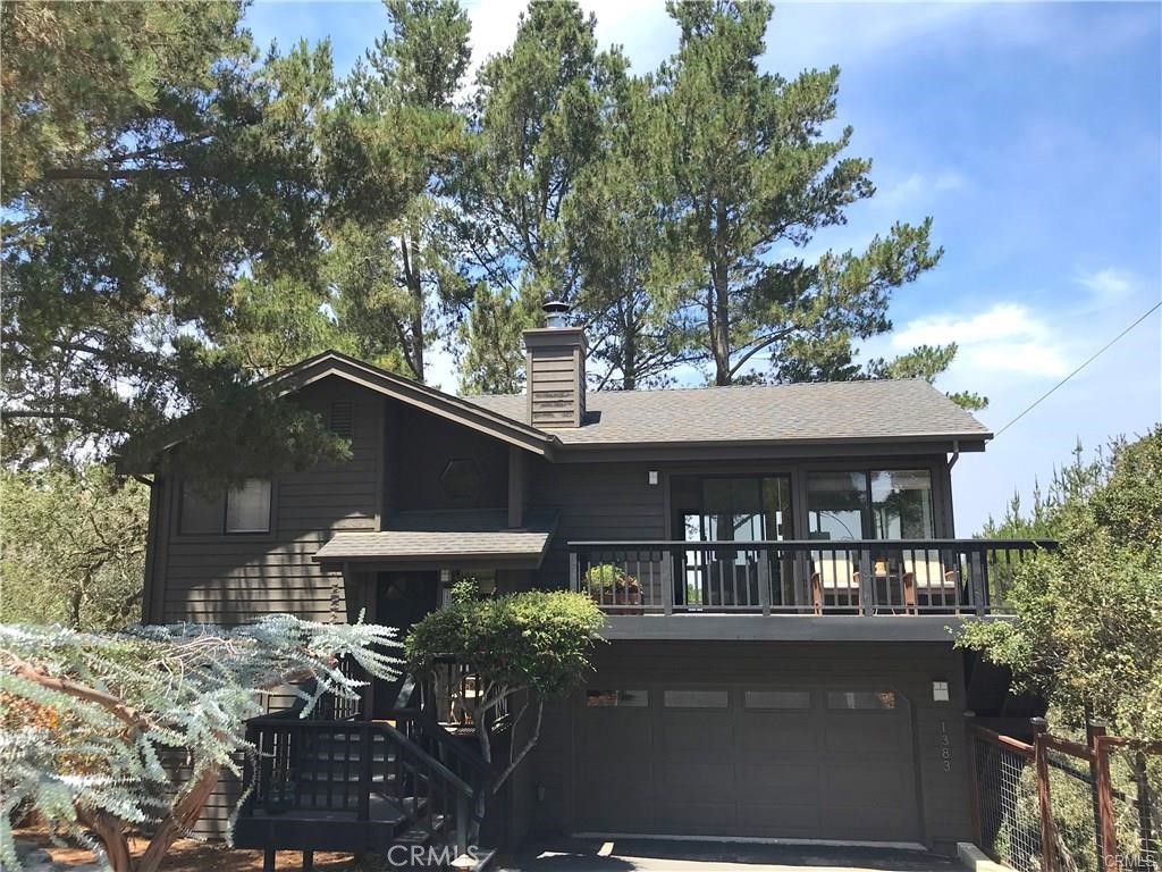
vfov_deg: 49.7
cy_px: 436
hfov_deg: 63.4
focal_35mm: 28
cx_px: 581
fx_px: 940
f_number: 1.8
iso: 20
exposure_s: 1/1030
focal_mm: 3.99
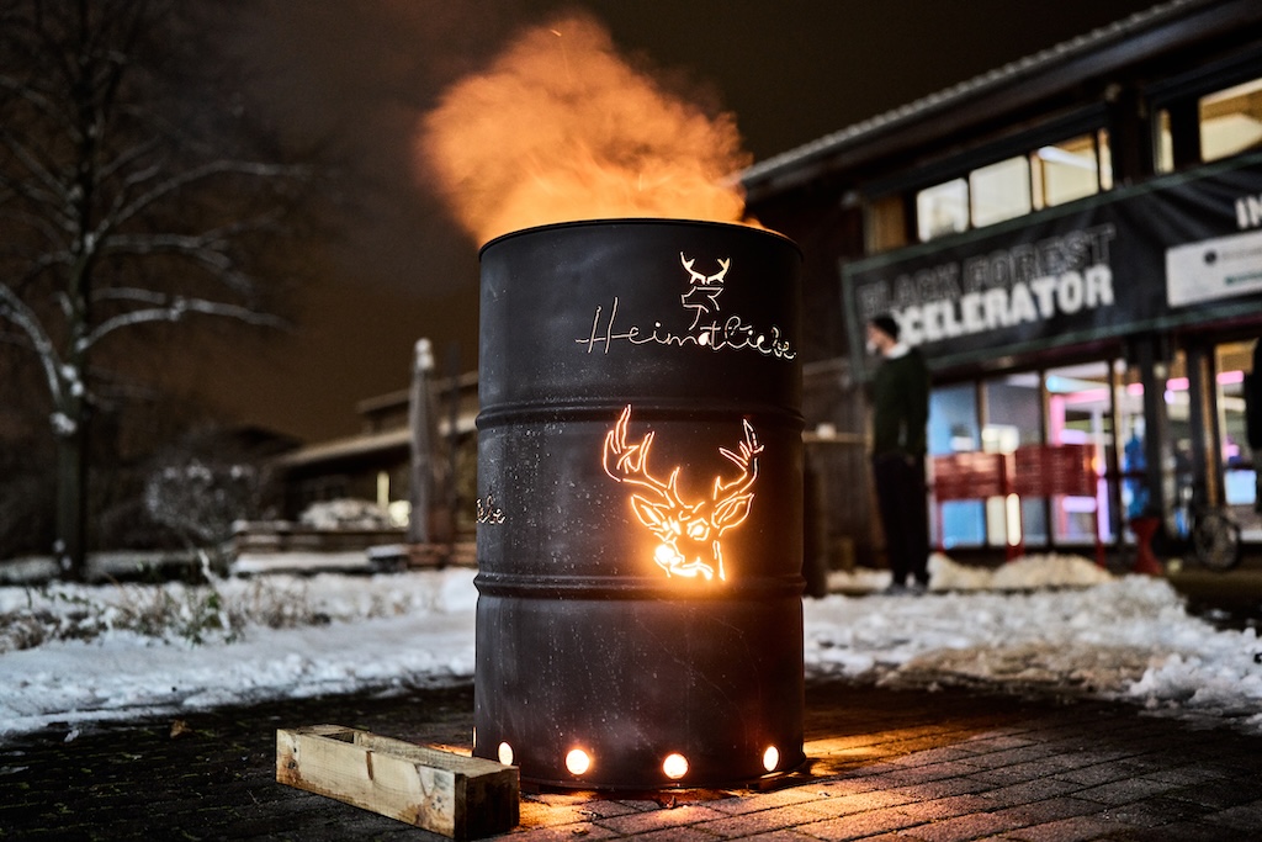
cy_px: 421
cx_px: 631
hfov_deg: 54.4
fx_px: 1227
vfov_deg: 37.9
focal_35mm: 35
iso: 1250
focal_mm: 35
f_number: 1.4
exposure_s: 1/40
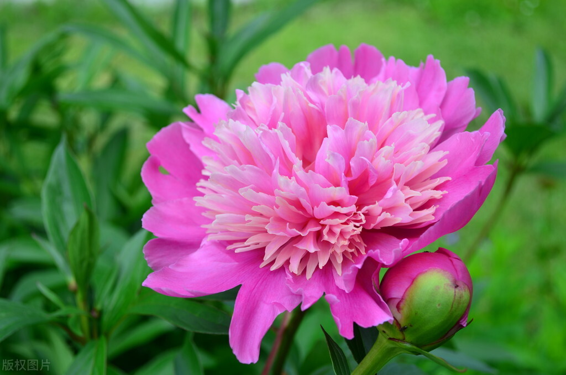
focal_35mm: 57
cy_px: 188
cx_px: 283
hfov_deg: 35.1
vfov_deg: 23.7
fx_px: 894
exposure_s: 1/160
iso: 100
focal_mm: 38
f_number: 6.3
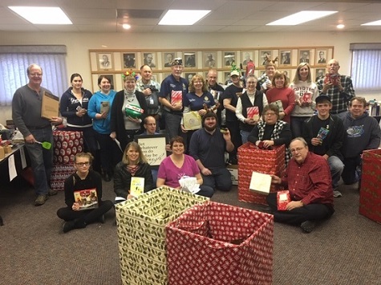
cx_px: 190
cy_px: 142
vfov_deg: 48.1
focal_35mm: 29
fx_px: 319
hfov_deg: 61.7
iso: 80
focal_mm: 4.15
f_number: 2.2
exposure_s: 1/30
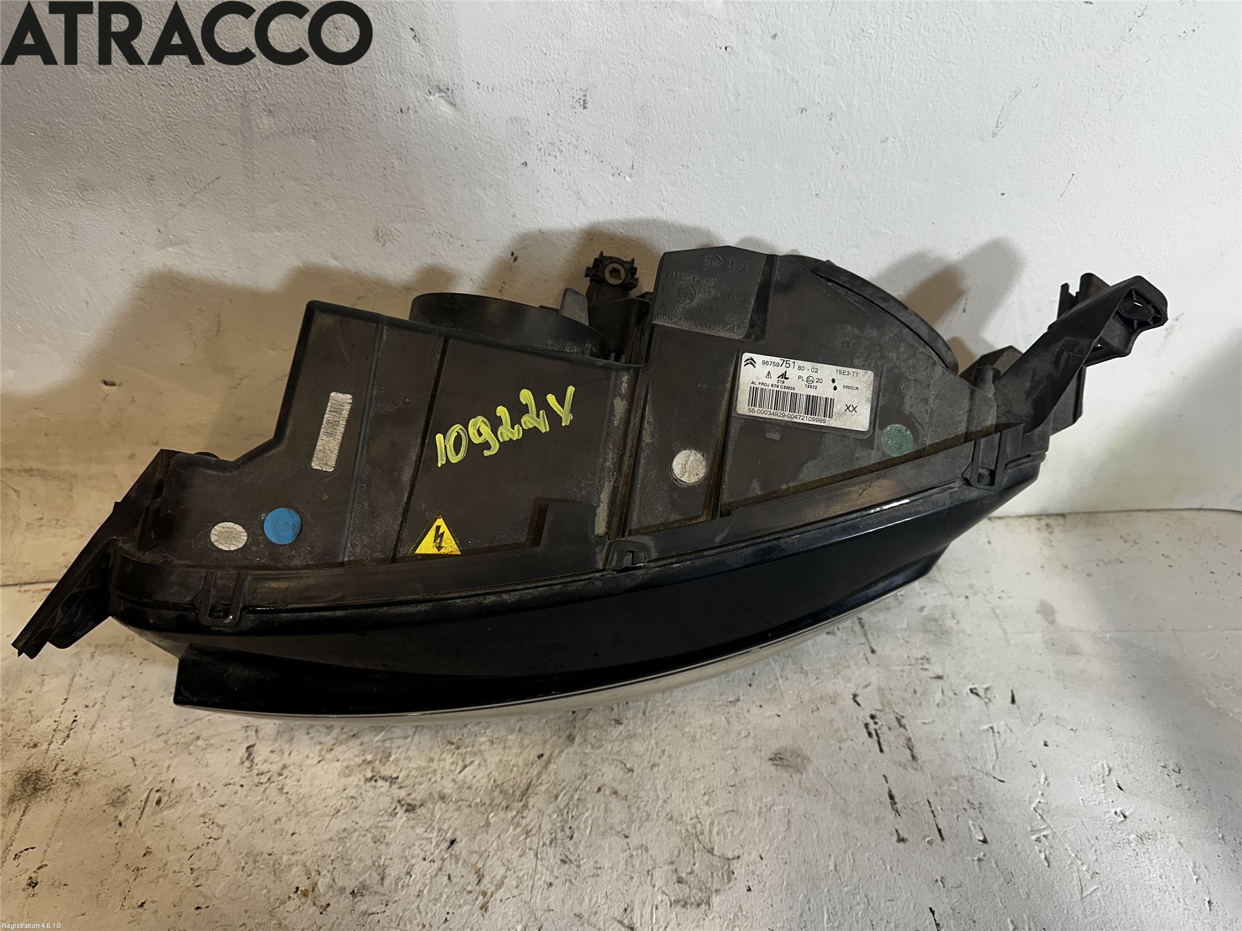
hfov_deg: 71.6
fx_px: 861
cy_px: 466
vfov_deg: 56.8
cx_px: 621
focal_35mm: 24
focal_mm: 6.86
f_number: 1.78
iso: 100
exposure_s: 1/100
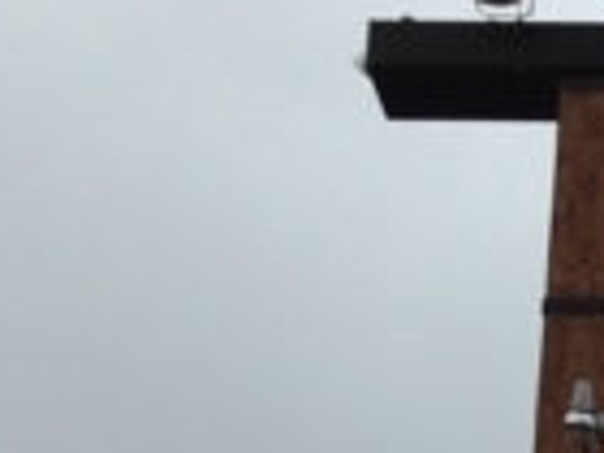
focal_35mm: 189
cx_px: 1113
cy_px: 863
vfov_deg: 7.6
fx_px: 3298
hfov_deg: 9.9
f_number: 2.4
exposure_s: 1/1695
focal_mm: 4.12
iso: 50
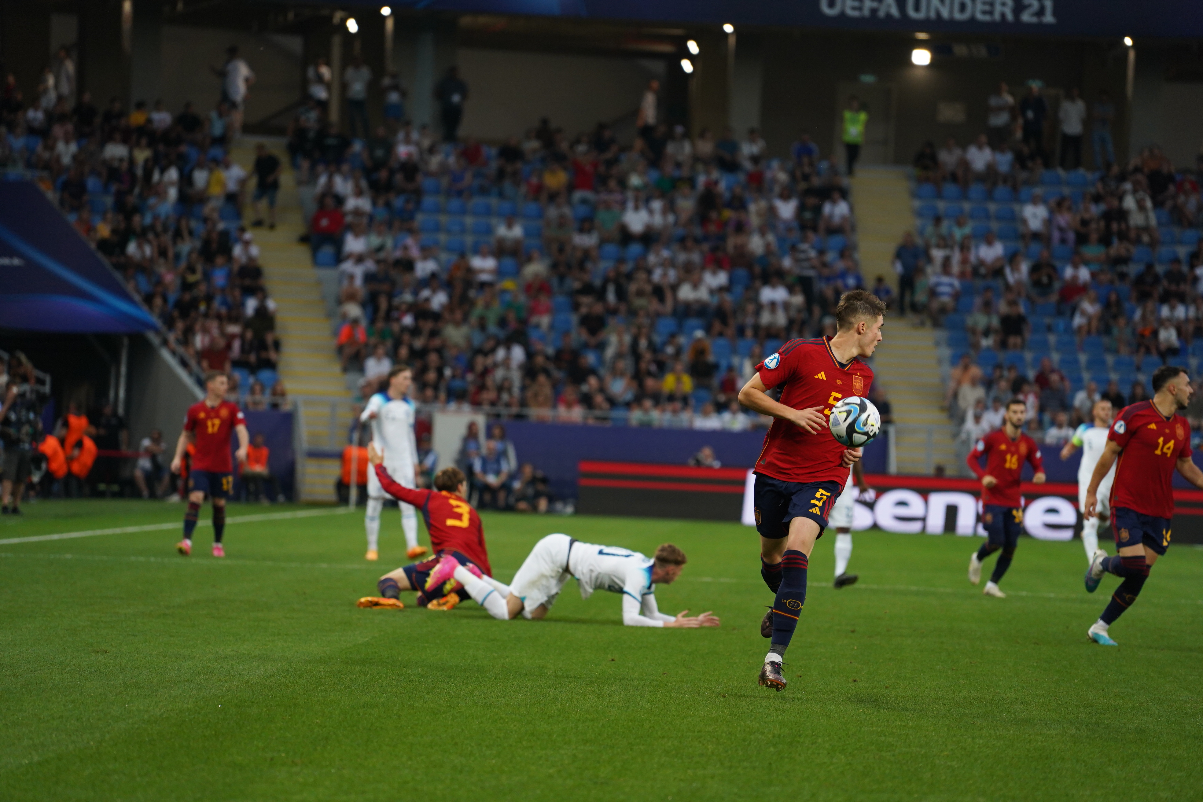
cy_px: 401
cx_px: 602
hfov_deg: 10.3
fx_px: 6683
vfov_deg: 6.9
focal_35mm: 200
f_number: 4
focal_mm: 200
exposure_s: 1/1000
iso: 2000
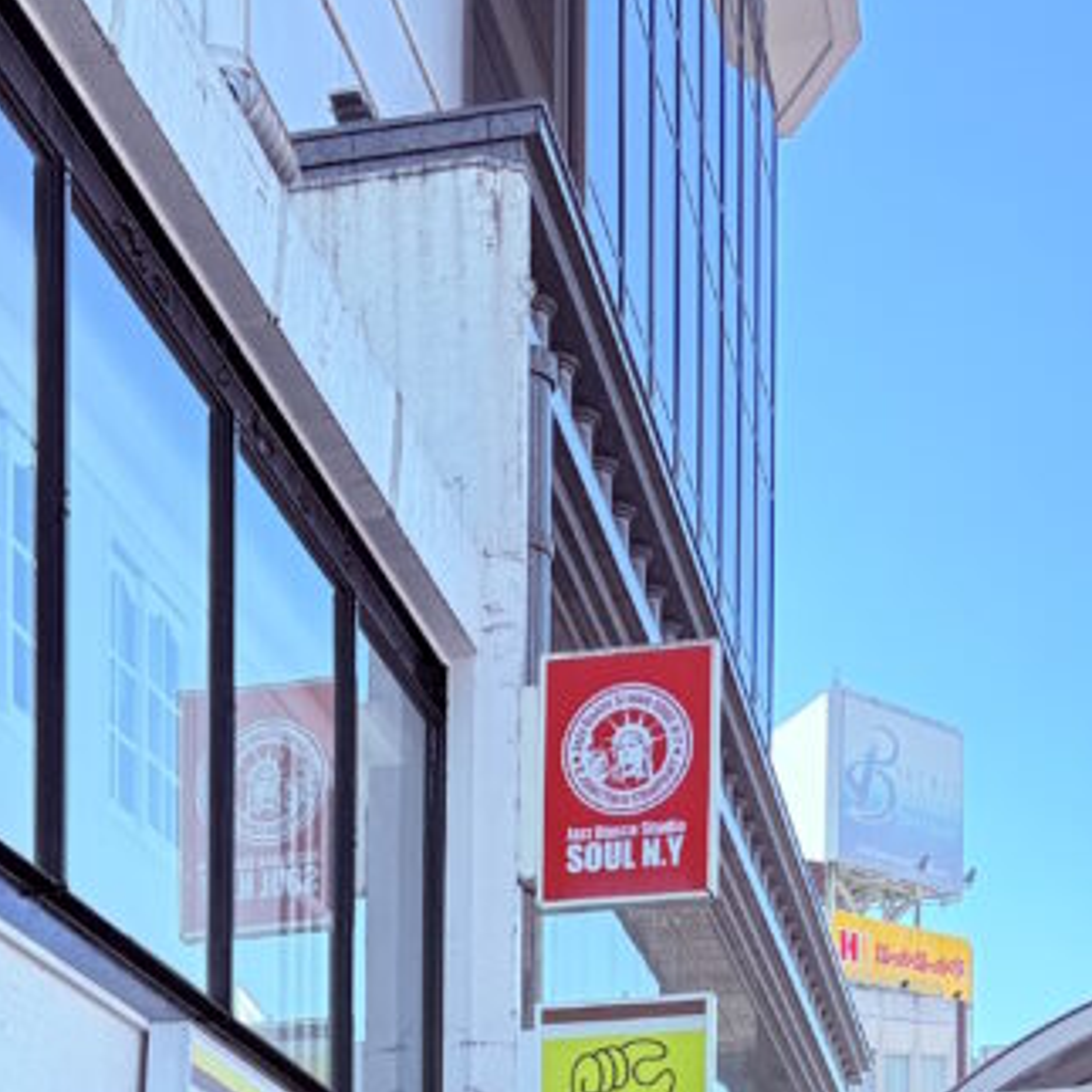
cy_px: 1582
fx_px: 2998
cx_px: 152
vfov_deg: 18.5
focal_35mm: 84
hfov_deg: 20.3
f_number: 1.78
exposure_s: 1/1812
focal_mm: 6.76
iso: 100
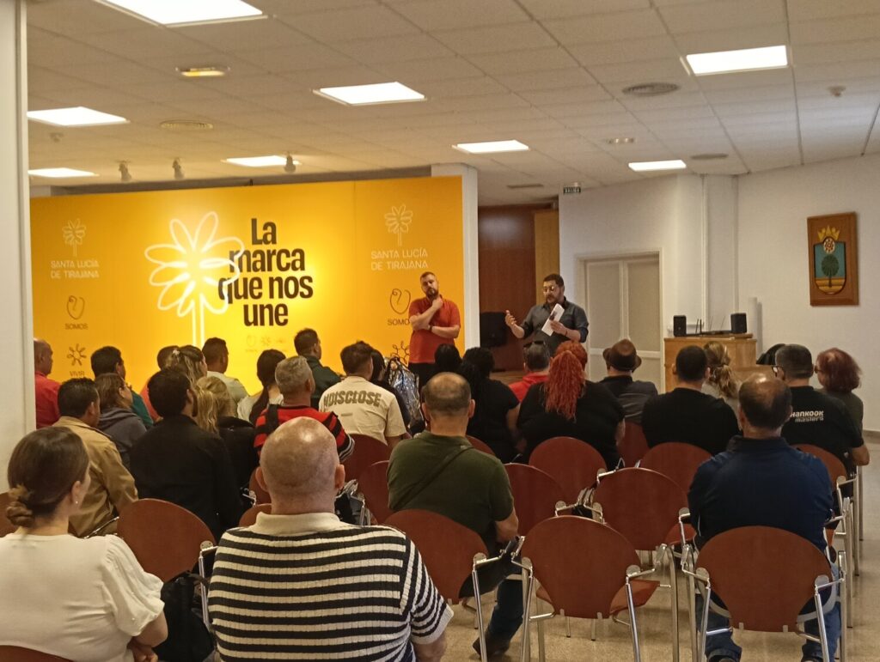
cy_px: 331
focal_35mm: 42
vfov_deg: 34.4
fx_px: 1069
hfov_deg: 44.7
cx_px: 440
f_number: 1.8
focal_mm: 3.98
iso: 200
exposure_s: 1/33.3
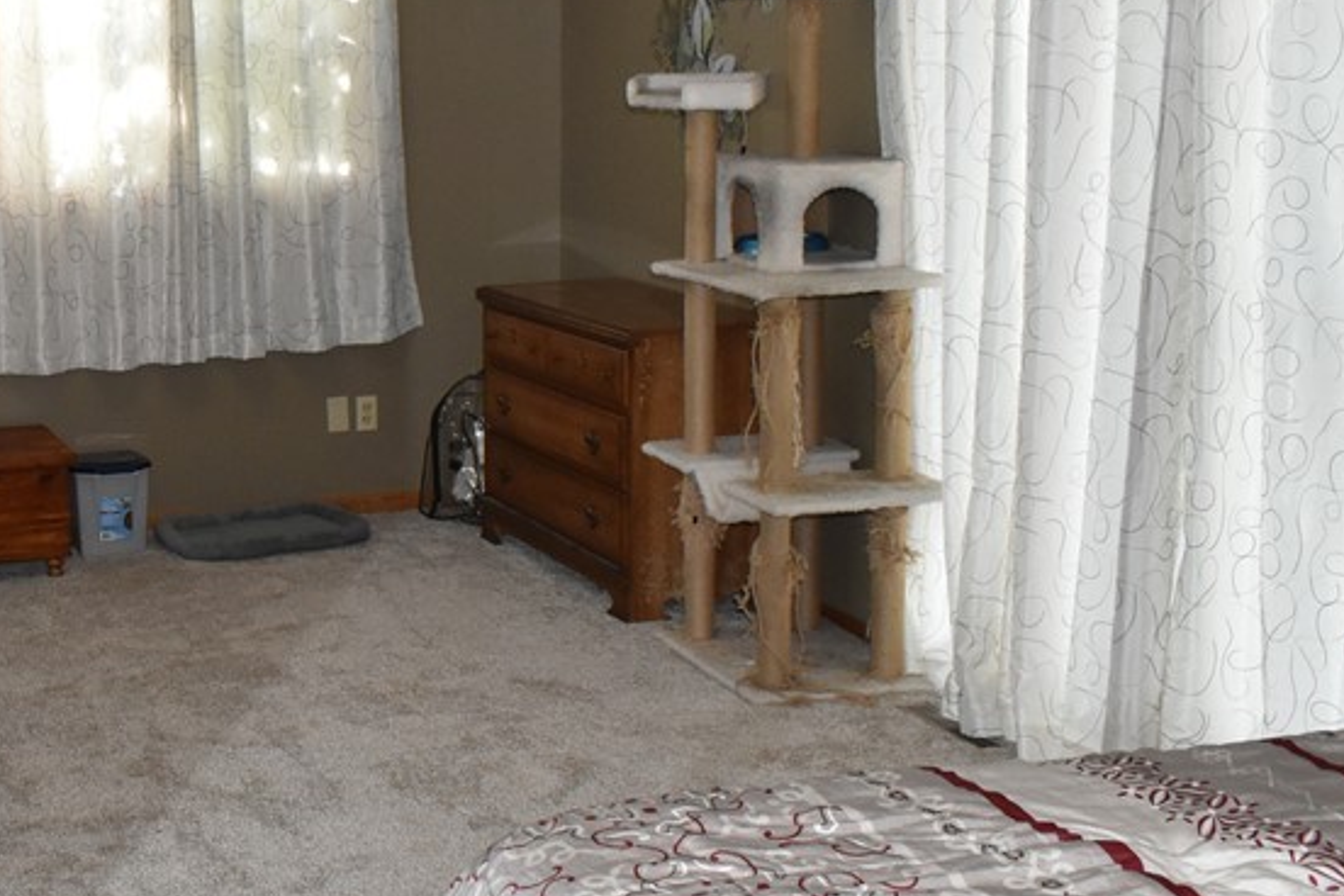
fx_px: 2202
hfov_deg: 31.7
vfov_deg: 23.0
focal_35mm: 59
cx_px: 46
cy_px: 421
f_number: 7.1
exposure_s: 1/60
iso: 1800
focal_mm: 20
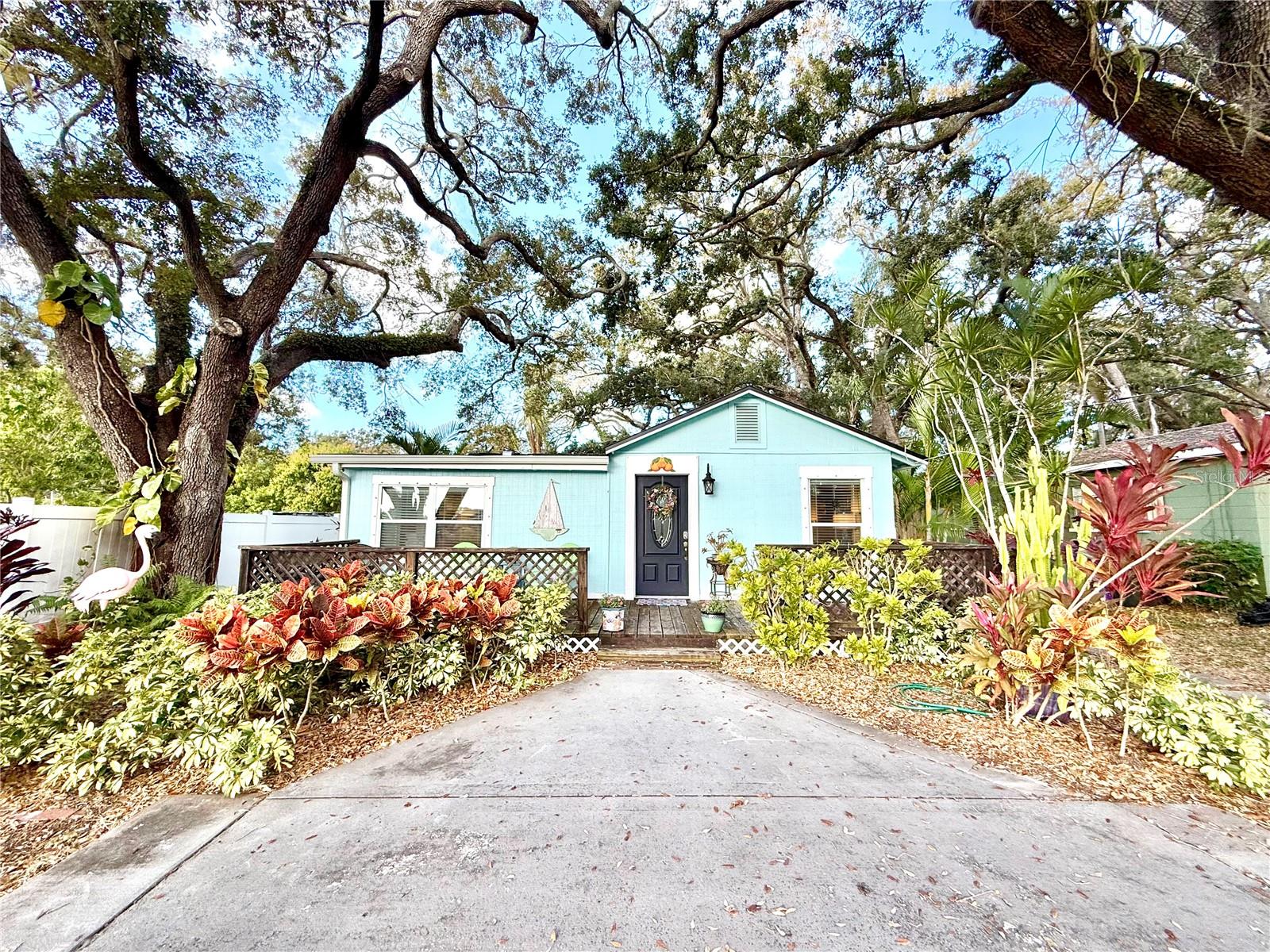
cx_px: 635
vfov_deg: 85.7
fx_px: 514
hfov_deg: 102.1
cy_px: 476
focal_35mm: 14
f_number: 2.2
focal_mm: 2.22
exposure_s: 1/403
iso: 64
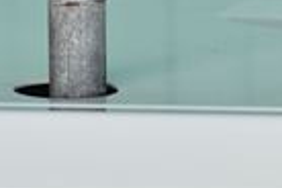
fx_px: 2647
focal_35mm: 338
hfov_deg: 6.1
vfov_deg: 4.1
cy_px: 4
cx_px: 149
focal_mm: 62
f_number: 6.3
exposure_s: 1/800
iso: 1250
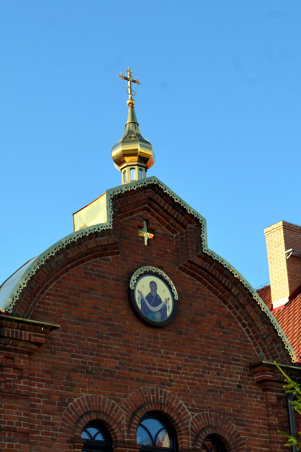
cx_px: 150
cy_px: 226
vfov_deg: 35.1
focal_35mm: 57
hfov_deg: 23.8
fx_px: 715
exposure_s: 1/250
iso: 400
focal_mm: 38
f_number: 10
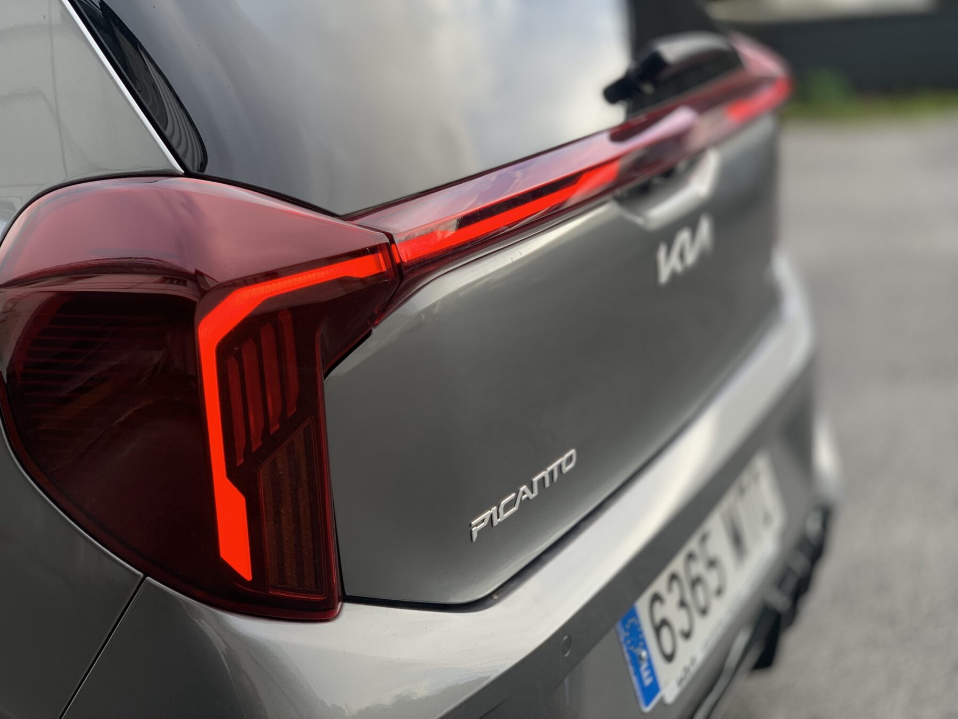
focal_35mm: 52
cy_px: 360
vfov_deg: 28.0
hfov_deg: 36.8
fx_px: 1439
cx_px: 479
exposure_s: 1/122
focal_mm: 6
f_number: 2.4
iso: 25
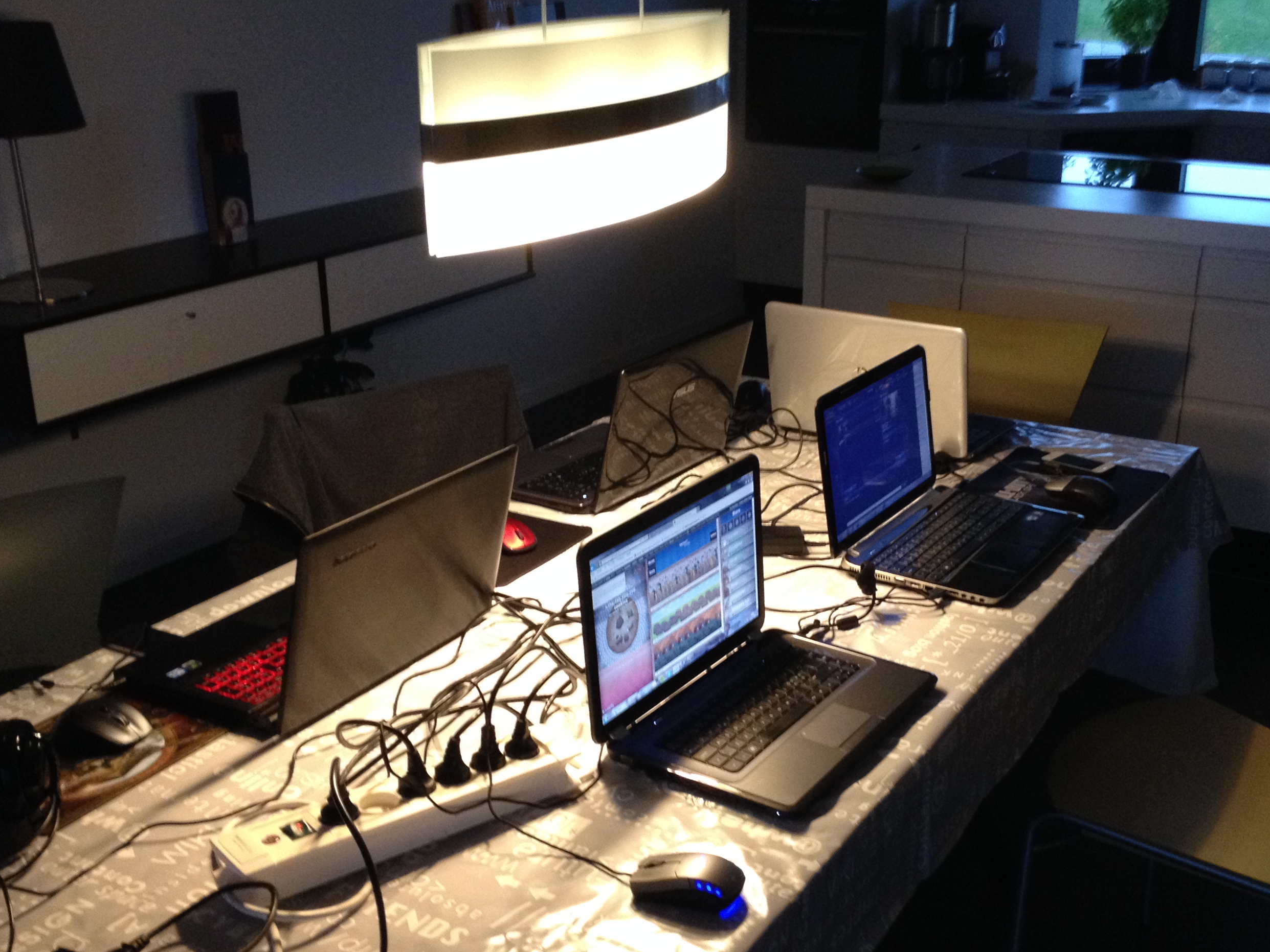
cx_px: 724
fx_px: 1688
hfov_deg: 41.1
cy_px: 523
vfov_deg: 31.5
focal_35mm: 46
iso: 250
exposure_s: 1/20
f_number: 2.4
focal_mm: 4.28
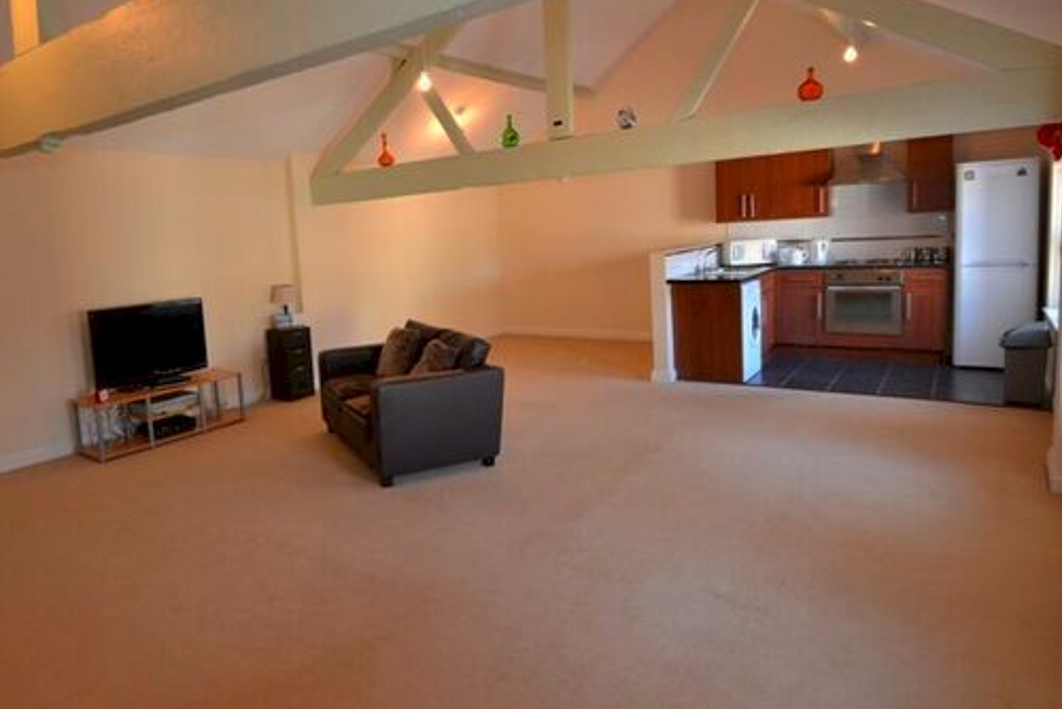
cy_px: 317
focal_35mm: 21
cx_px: 450
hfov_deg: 80.6
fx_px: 620
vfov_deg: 59.4
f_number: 3.5
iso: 720
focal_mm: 10
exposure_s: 1/60
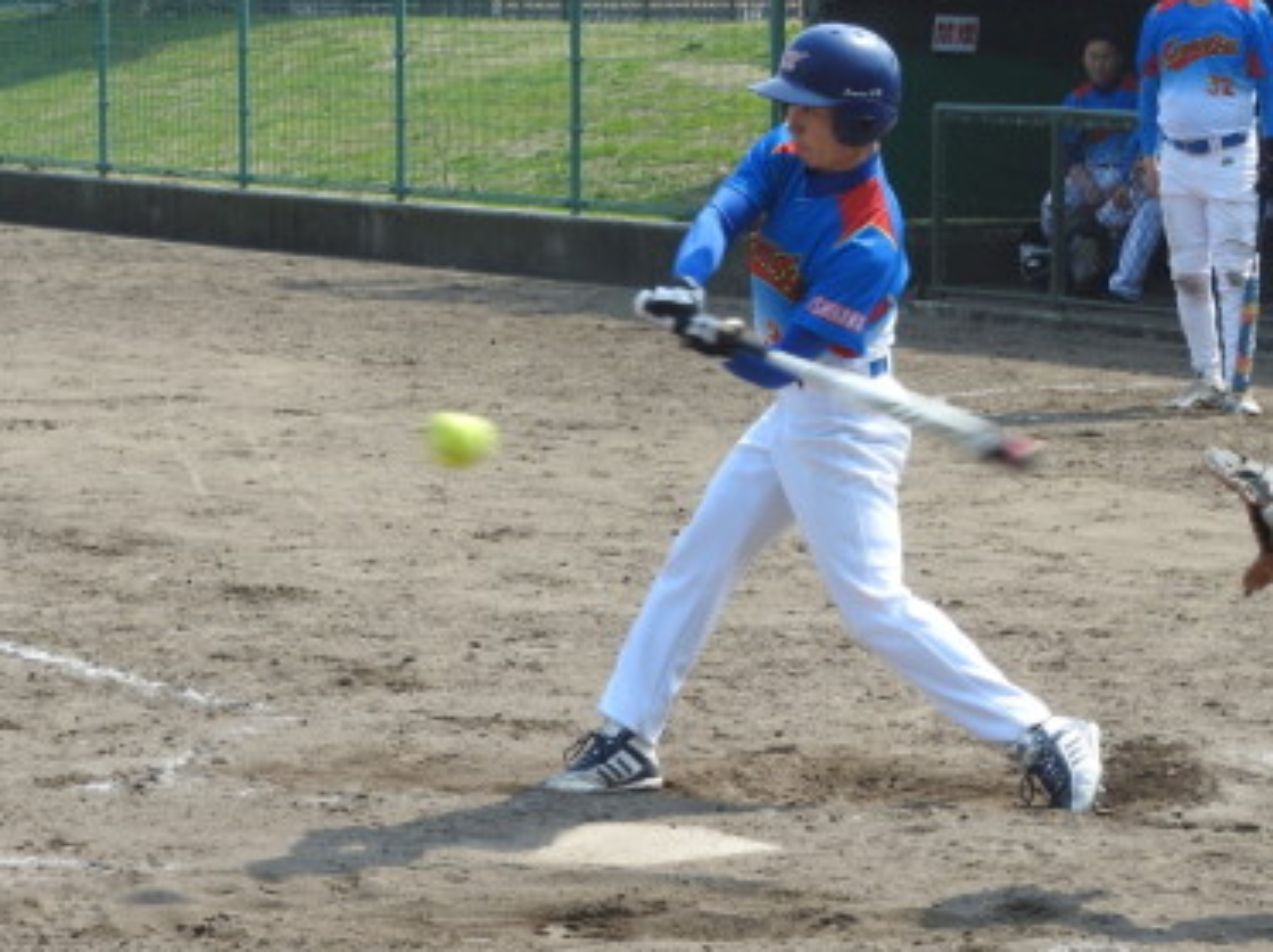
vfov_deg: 9.7
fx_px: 5621
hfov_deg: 12.9
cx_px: 911
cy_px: 556
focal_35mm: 153
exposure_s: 1/400
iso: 100
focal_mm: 17
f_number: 4.8
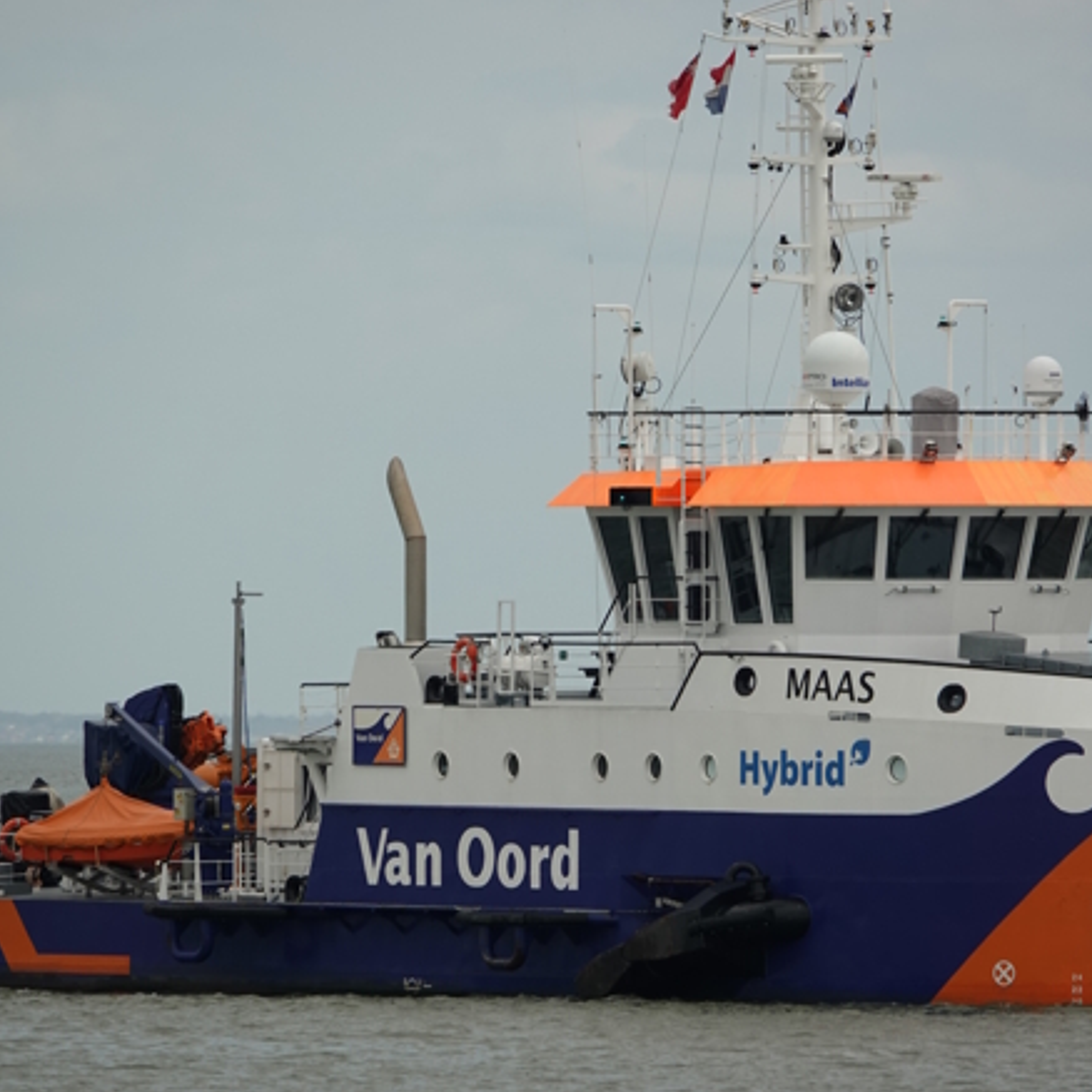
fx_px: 26411
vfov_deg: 2.4
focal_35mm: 740
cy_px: 527
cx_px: 534
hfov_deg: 2.4
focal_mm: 200.72
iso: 100
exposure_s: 1/1000
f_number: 4.5
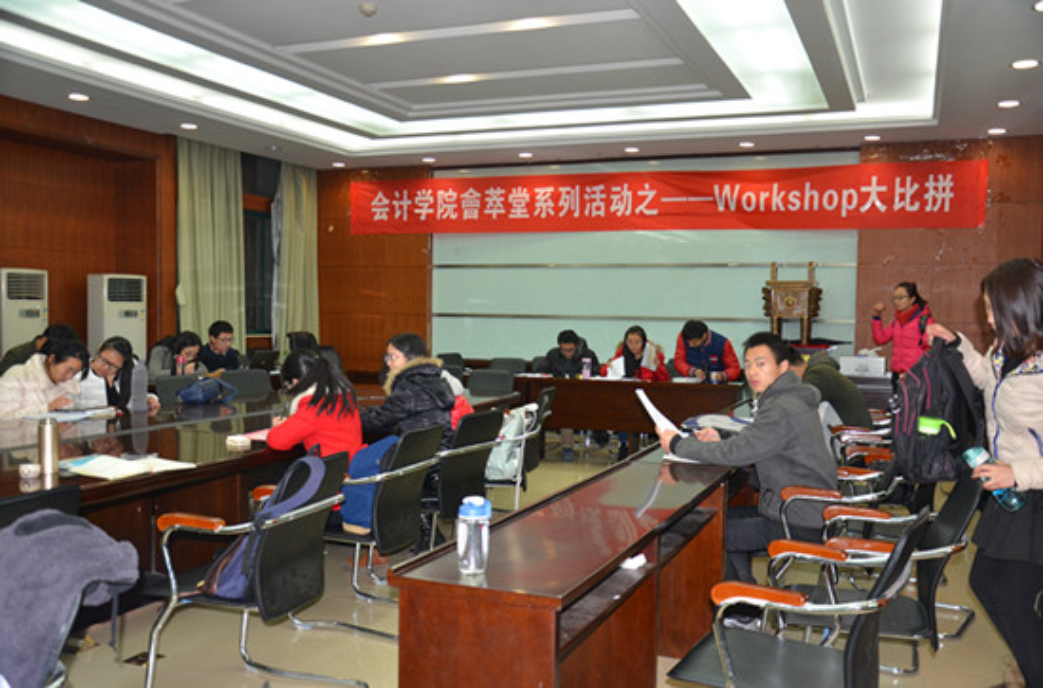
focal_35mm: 33
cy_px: 344
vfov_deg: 39.7
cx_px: 522
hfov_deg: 57.4
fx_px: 953
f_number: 4
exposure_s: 1/60
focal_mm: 22
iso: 400
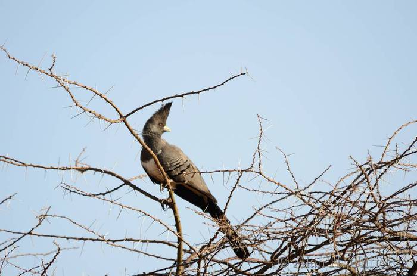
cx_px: 208
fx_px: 6413
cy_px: 138
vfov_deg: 2.5
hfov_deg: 3.7
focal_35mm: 555
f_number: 5.6
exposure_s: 1/640
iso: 250
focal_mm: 370
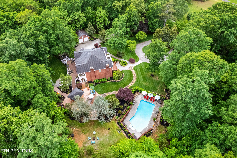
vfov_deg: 57.2
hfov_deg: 78.6
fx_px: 145
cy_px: 79
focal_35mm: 22
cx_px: 118
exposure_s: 1/13
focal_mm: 8.38
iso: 390
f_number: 2.8
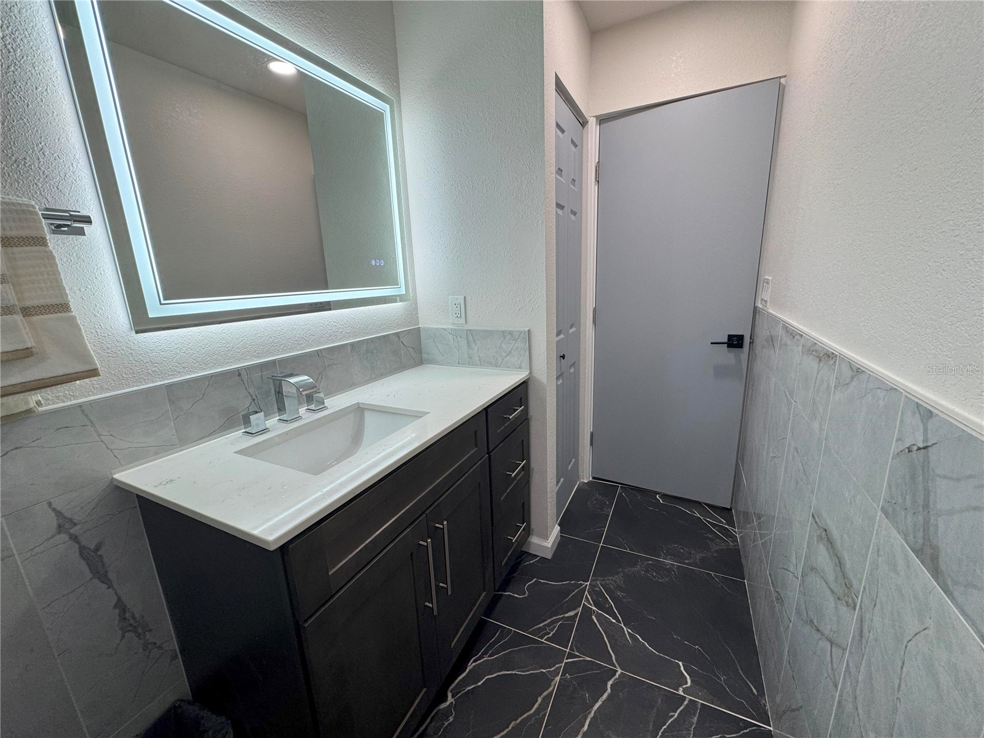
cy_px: 369
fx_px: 398
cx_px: 492
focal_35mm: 14
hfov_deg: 102.1
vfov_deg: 85.7
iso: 80
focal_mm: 2.22
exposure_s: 1/120
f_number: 2.2
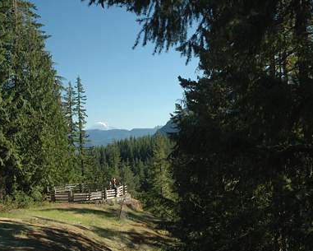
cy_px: 129
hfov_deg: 33.5
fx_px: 516
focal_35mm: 56
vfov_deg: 27.3
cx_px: 111
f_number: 6.3
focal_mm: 29
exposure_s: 1/160
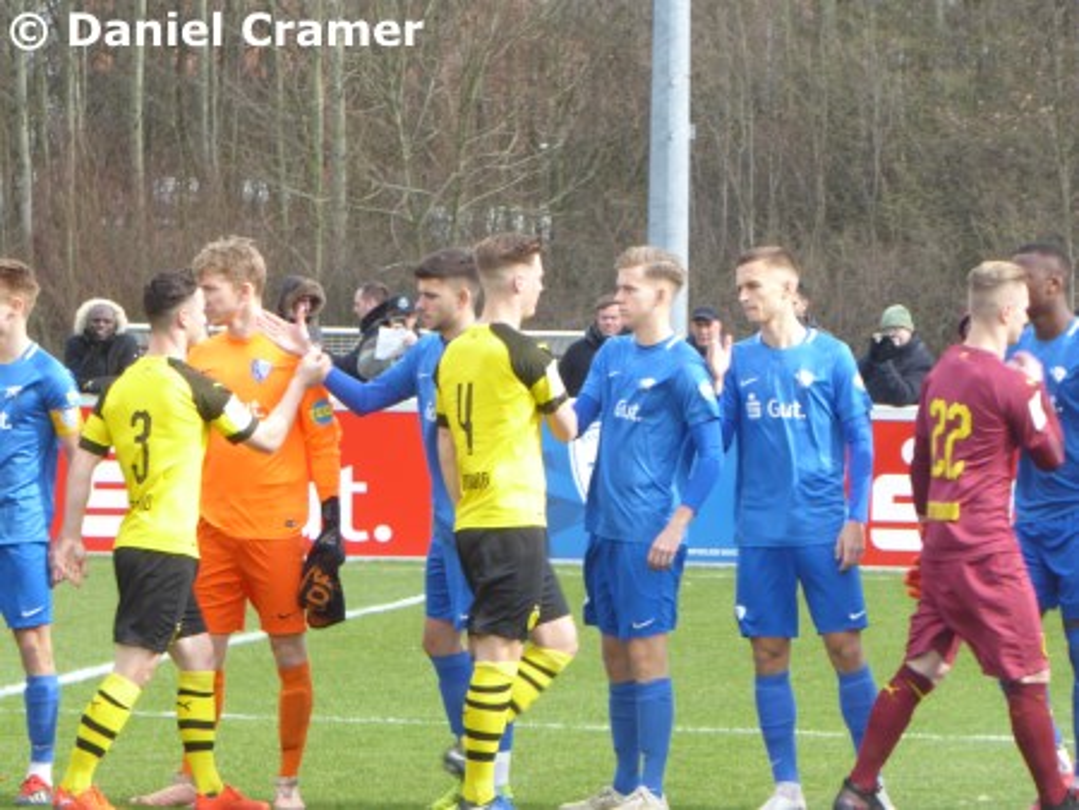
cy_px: 405
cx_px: 540
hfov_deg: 5.0
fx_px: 12475
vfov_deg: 3.7
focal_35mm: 400
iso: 100
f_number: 6
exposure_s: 1/100
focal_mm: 71.7
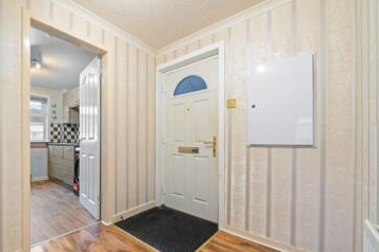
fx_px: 168
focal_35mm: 16
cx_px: 148
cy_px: 139
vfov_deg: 73.5
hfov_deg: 95.2
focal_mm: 12
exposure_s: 6
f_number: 22
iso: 800
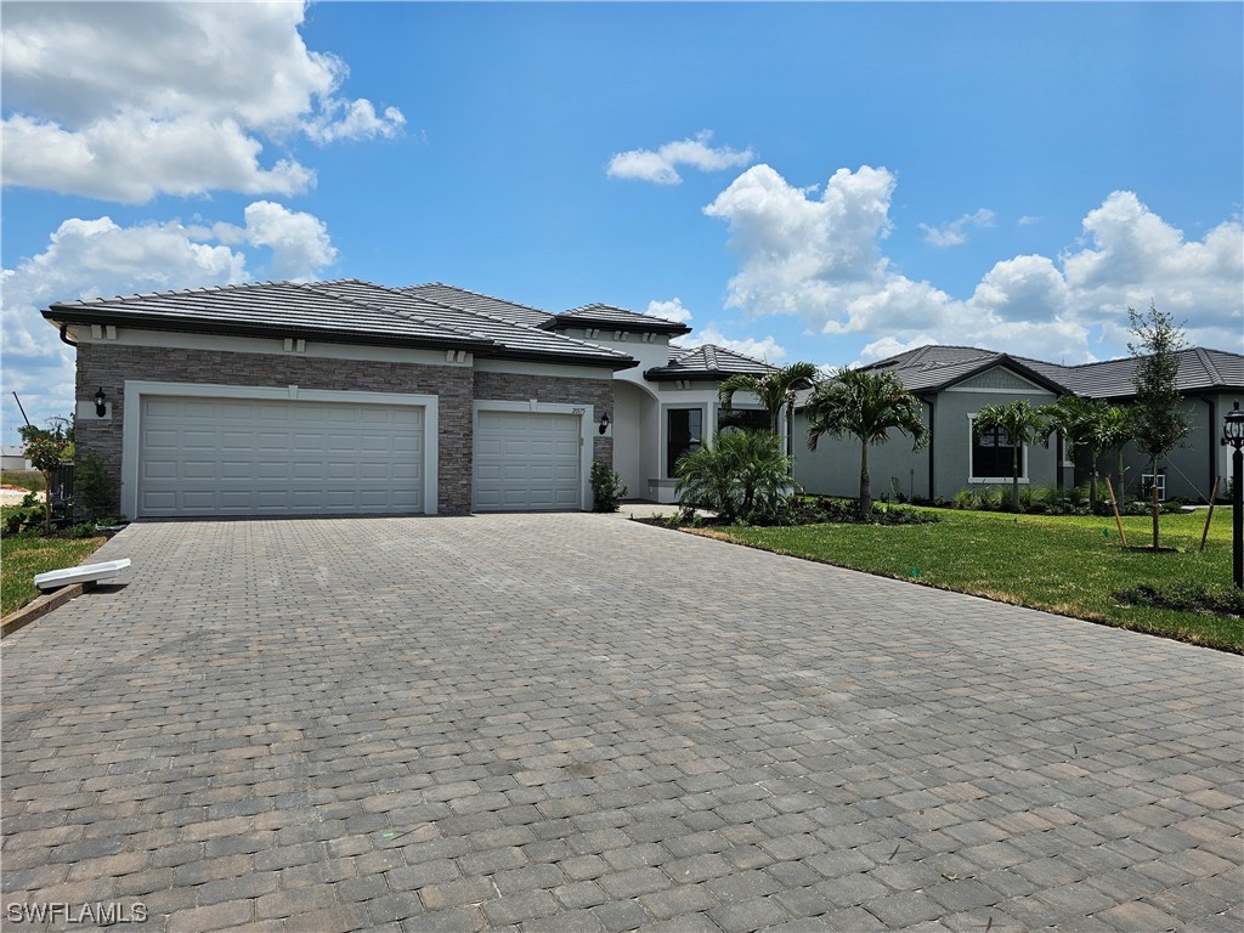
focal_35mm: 23
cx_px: 622
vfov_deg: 58.9
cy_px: 466
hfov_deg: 73.9
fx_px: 827
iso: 10
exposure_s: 1/1433
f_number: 1.7
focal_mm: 6.3
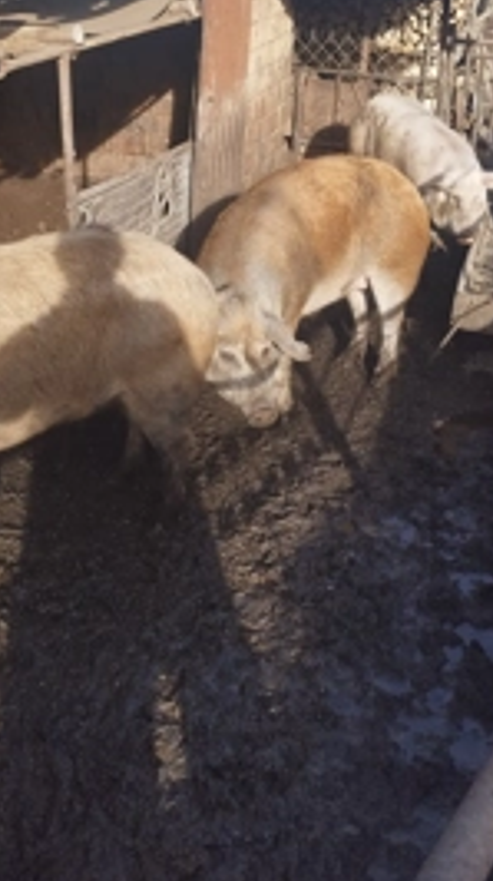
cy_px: 291
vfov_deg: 48.6
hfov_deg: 28.8
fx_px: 956
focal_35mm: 41
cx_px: 185
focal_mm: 5.95
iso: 50
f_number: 1.89
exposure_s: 1/442
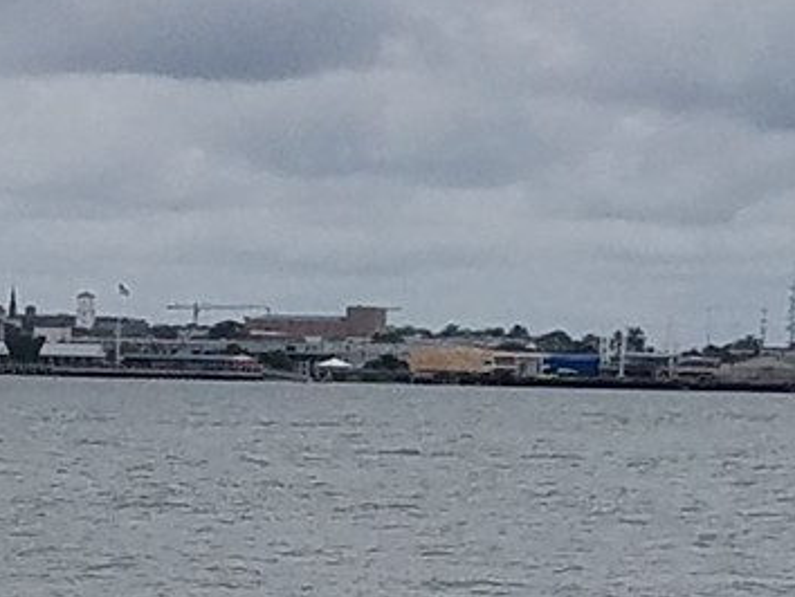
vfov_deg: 30.5
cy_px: 438
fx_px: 1080
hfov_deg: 39.6
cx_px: 229
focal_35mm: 47
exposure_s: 1/4056
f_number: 1.7
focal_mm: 4.2
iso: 50
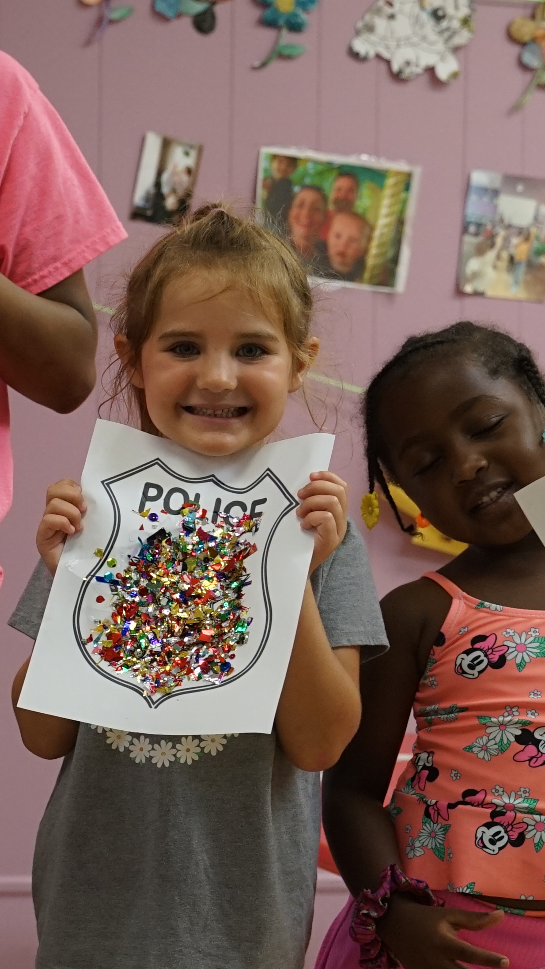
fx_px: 2723
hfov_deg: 10.6
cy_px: 633
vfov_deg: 20.1
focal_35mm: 106
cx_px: -476
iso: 1000
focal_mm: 37
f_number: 4
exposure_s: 1/160
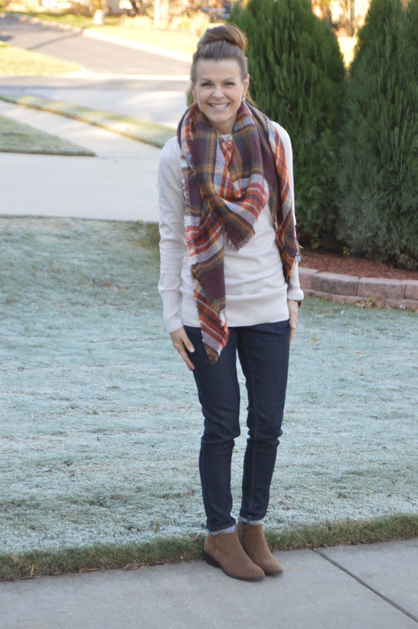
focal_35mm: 82
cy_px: 314
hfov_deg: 16.5
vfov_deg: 24.6
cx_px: 209
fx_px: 1439
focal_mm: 55
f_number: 5.6
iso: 400
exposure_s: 1/125
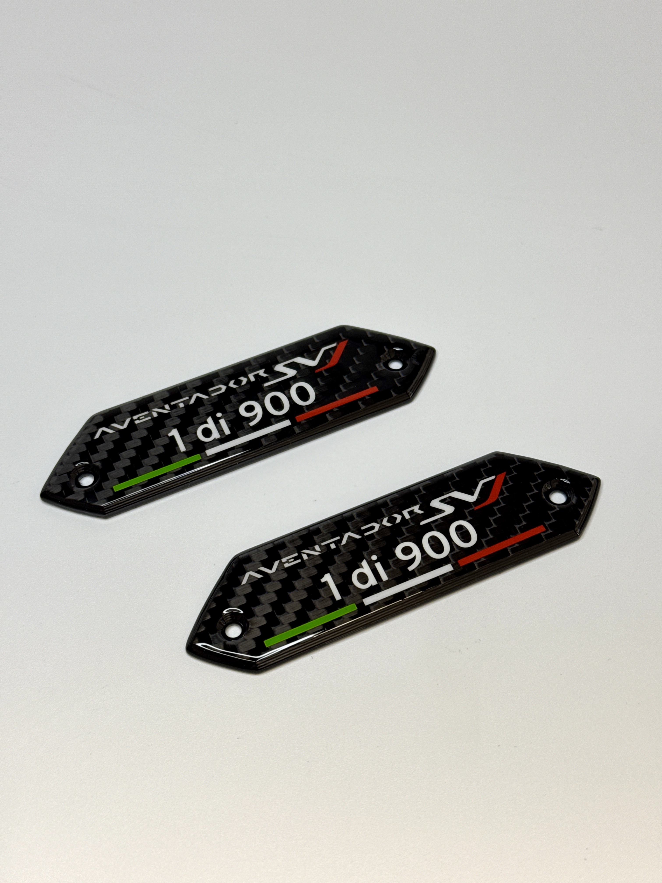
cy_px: 442
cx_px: 331
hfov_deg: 30.3
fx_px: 1224
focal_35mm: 48
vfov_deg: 39.7
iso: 64
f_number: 1.78
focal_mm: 6.76
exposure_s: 1/100
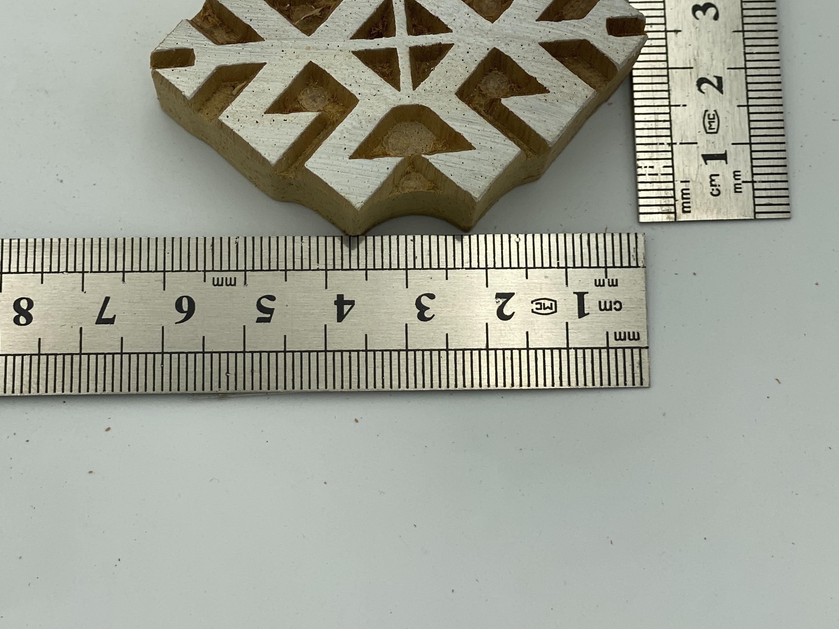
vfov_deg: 19.1
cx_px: 394
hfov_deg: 25.7
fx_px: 1842
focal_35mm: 76
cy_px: 90
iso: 20
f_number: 2
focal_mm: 6
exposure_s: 1/786
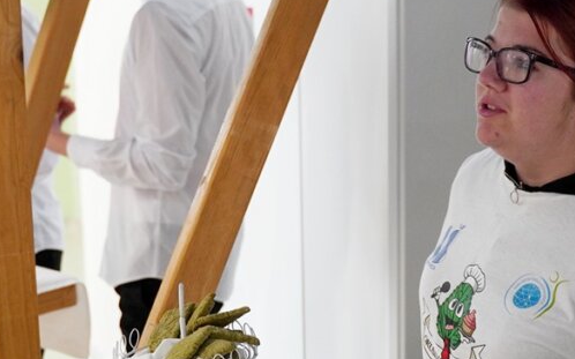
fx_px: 1379
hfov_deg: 23.3
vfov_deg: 14.8
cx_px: 435
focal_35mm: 88
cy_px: 267
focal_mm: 28
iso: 1250
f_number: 2.8
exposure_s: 1/100
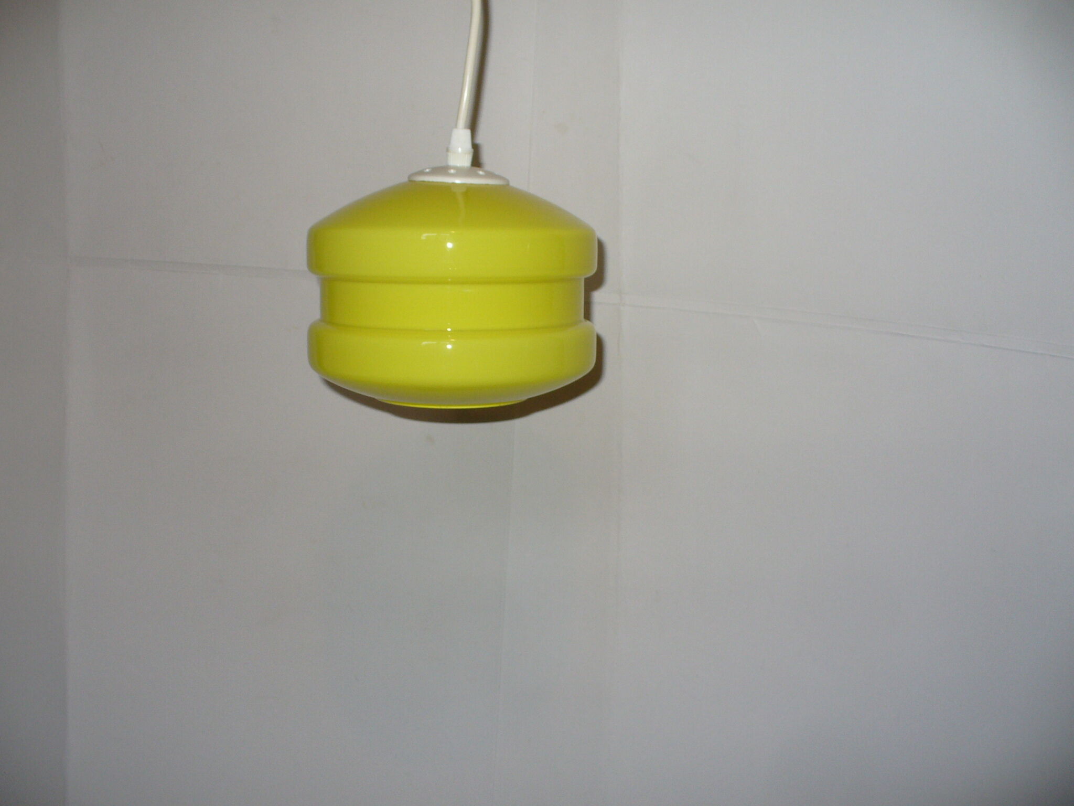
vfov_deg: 38.7
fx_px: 1148
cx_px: 537
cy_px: 403
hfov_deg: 50.1
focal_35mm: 37
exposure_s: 1/30
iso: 100
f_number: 2.8
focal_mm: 6.1
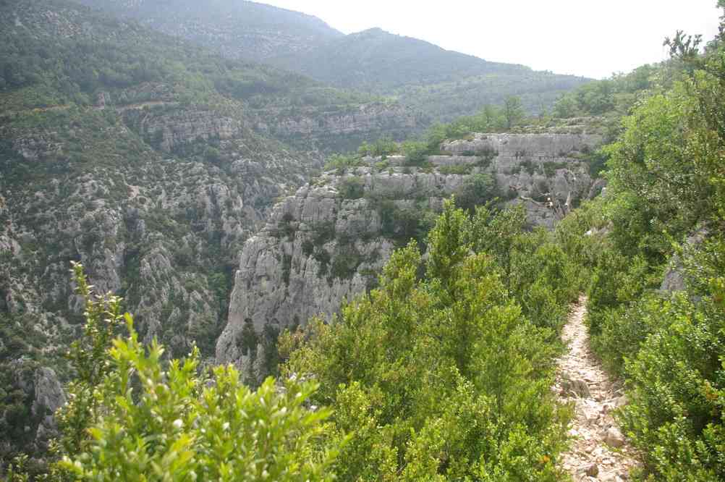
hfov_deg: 67.4
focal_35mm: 27
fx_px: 543
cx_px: 362
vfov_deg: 47.8
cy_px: 241
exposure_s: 1/180
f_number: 6.7
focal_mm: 18
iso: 100
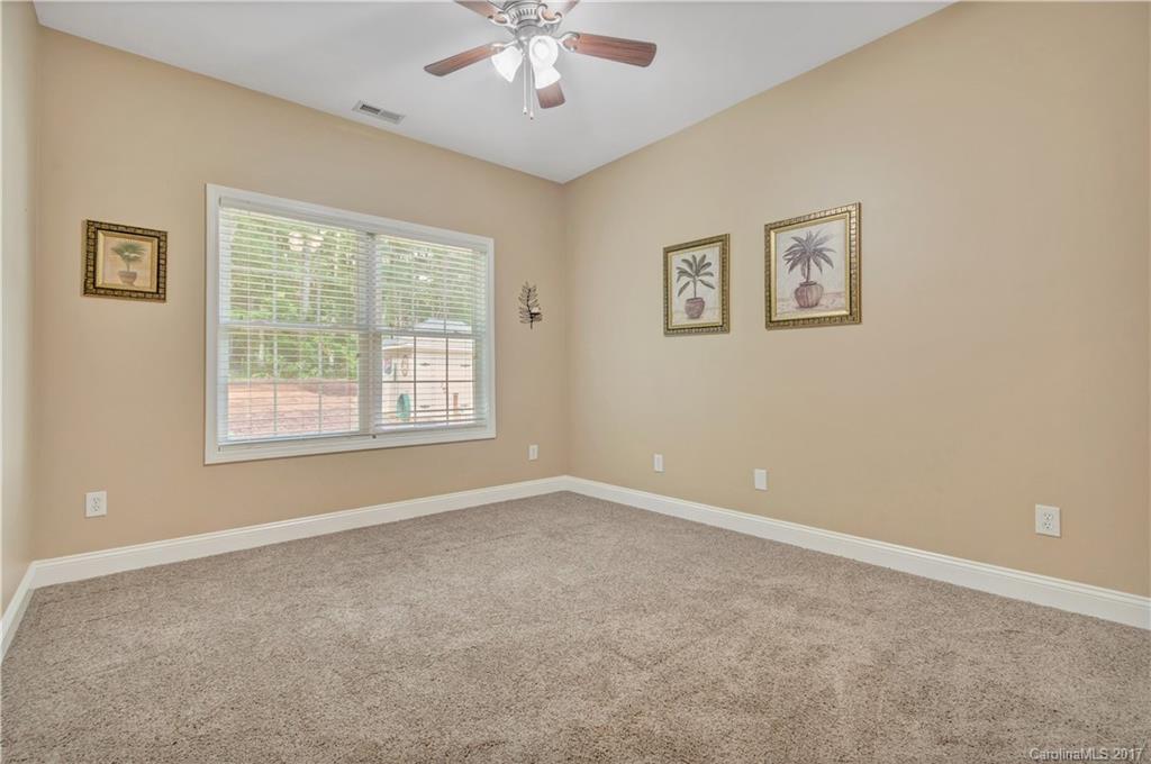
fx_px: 479
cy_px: 382
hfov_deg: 100.5
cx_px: 576
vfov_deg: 77.2
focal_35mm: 15
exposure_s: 1/2
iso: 200
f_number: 11
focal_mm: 10
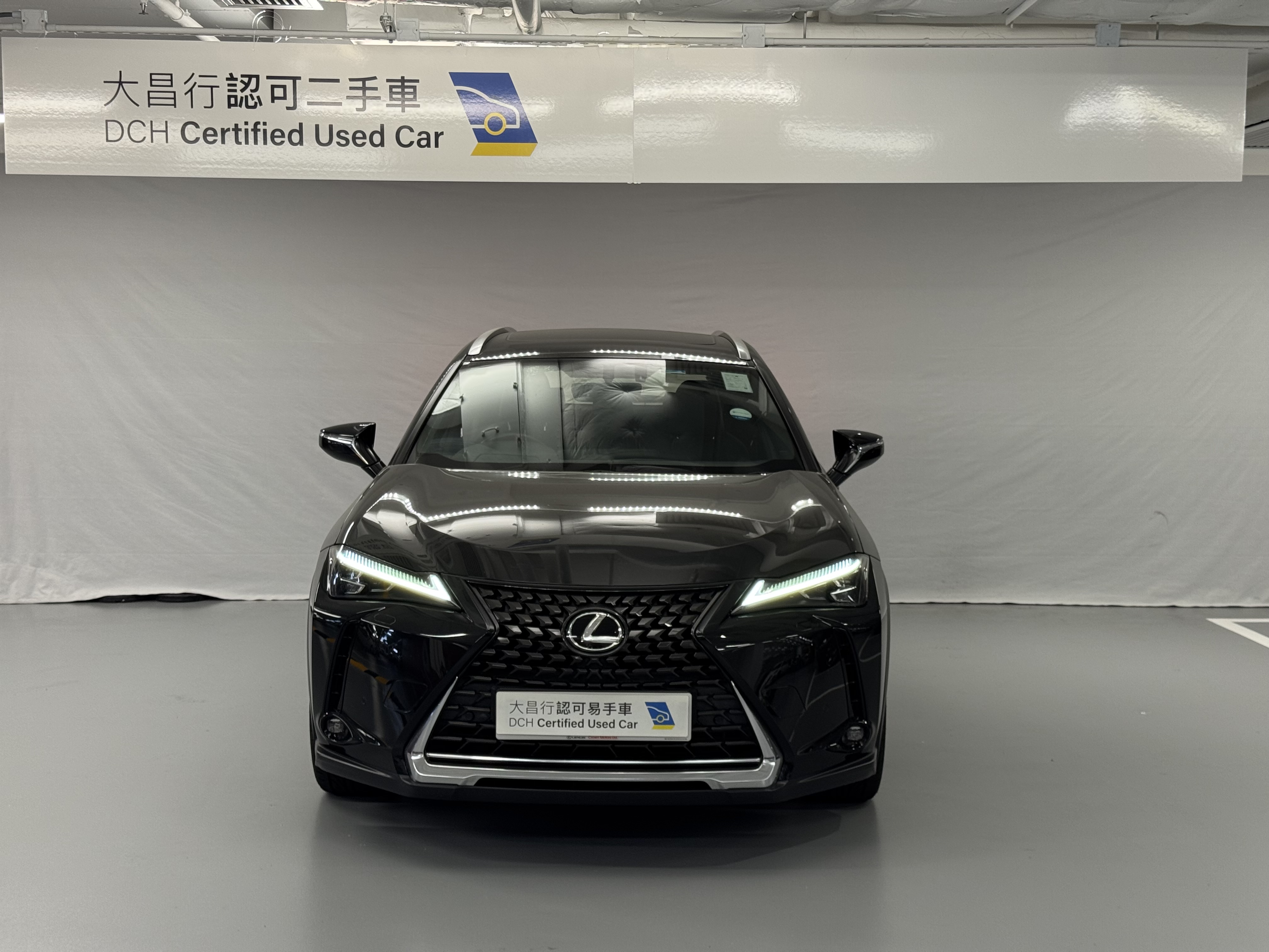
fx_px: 1760
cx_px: 634
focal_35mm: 48
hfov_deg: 39.7
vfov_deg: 30.3
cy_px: 476
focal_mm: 6.76
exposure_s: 1/50
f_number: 1.78
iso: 50
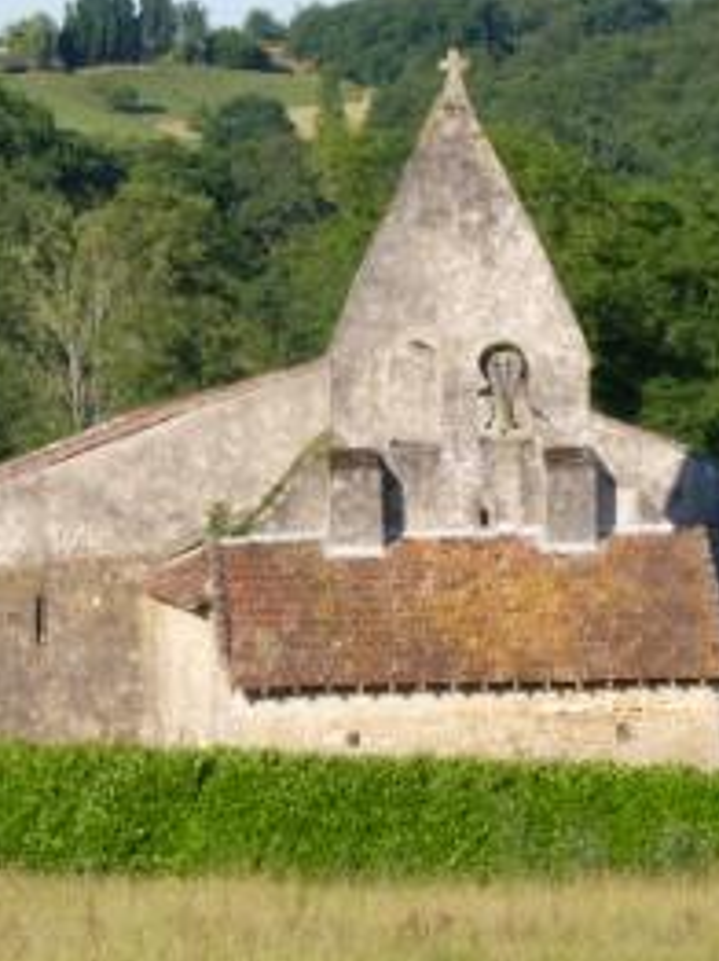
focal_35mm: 279
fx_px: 7739
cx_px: 613
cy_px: 407
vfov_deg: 7.1
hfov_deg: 5.3
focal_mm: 29
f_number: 4.5
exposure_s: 1/250
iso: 80
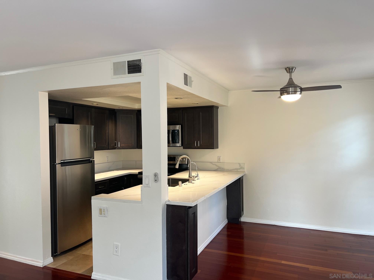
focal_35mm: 26
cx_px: 187
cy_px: 140
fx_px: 281
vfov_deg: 53.1
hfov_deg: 67.3
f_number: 1.5
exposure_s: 1/120
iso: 100
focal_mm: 5.7
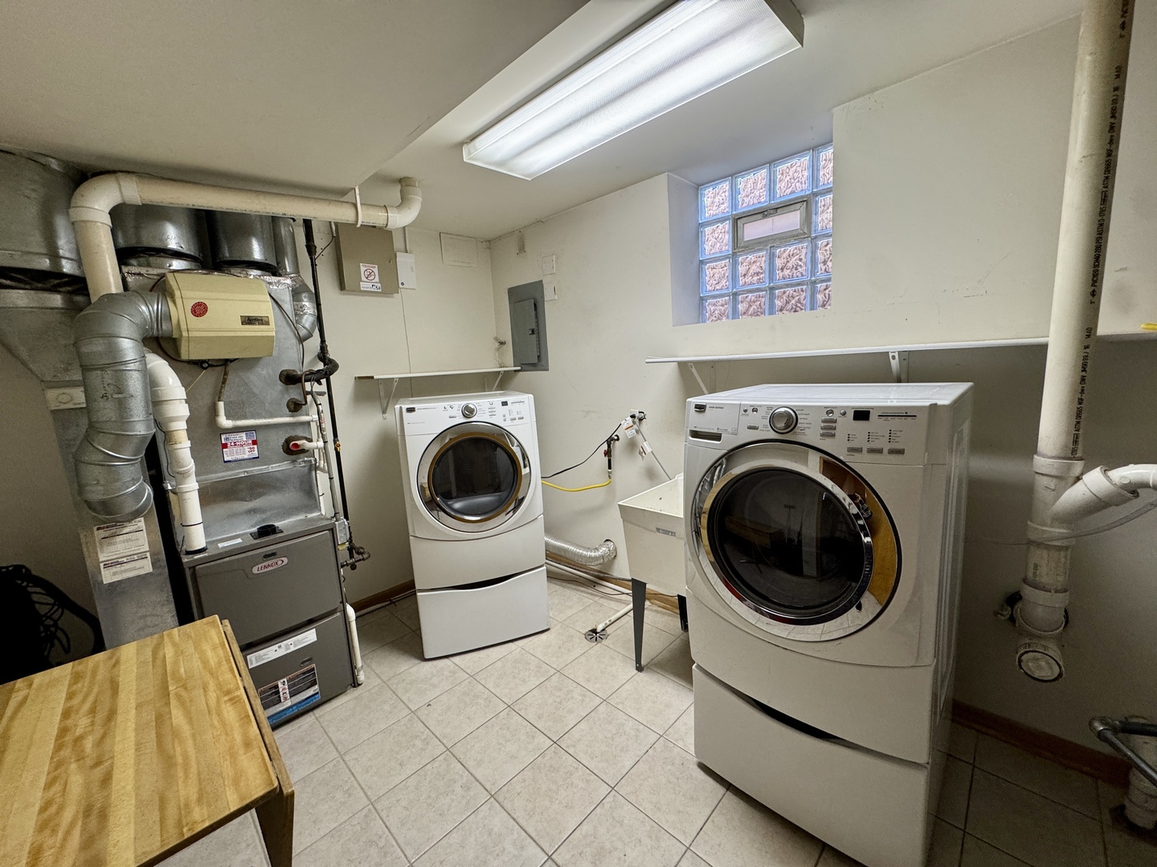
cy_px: 434
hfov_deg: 102.1
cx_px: 578
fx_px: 468
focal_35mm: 14
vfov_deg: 85.7
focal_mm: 2.22
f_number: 2.2
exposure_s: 1/120
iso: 200
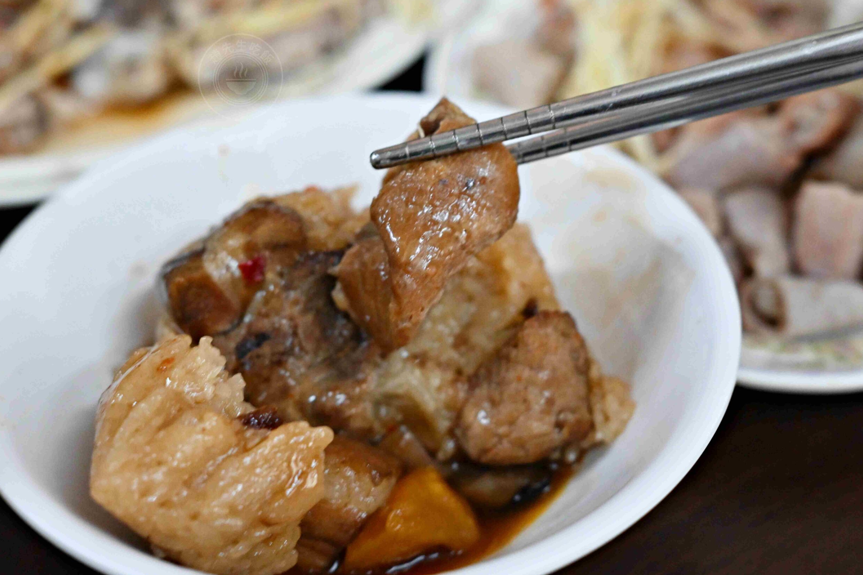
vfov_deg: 17.5
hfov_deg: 26.0
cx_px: 419
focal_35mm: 78
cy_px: 289
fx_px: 1870
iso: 2800
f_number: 3.2
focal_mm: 50
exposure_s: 1/160
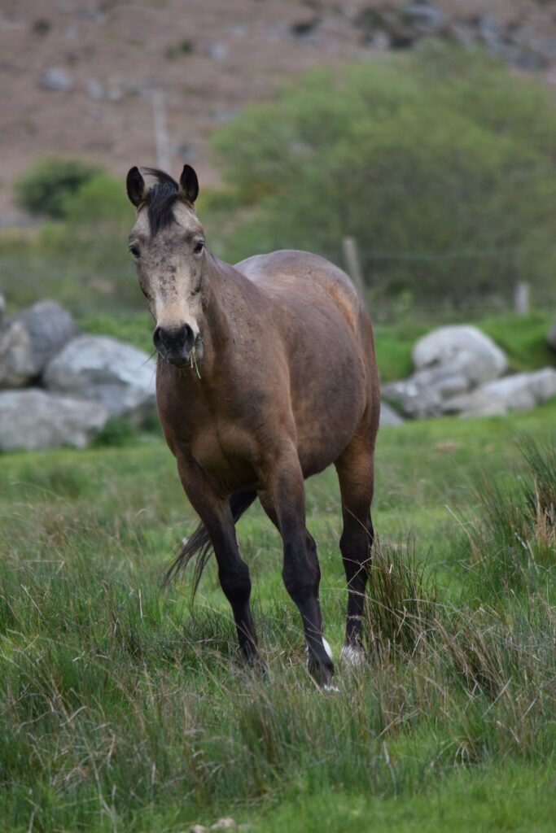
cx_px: 278
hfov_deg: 3.1
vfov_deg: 4.6
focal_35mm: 450
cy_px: 416
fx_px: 10421
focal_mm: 300
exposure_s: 1/1000
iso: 640
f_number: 5.6
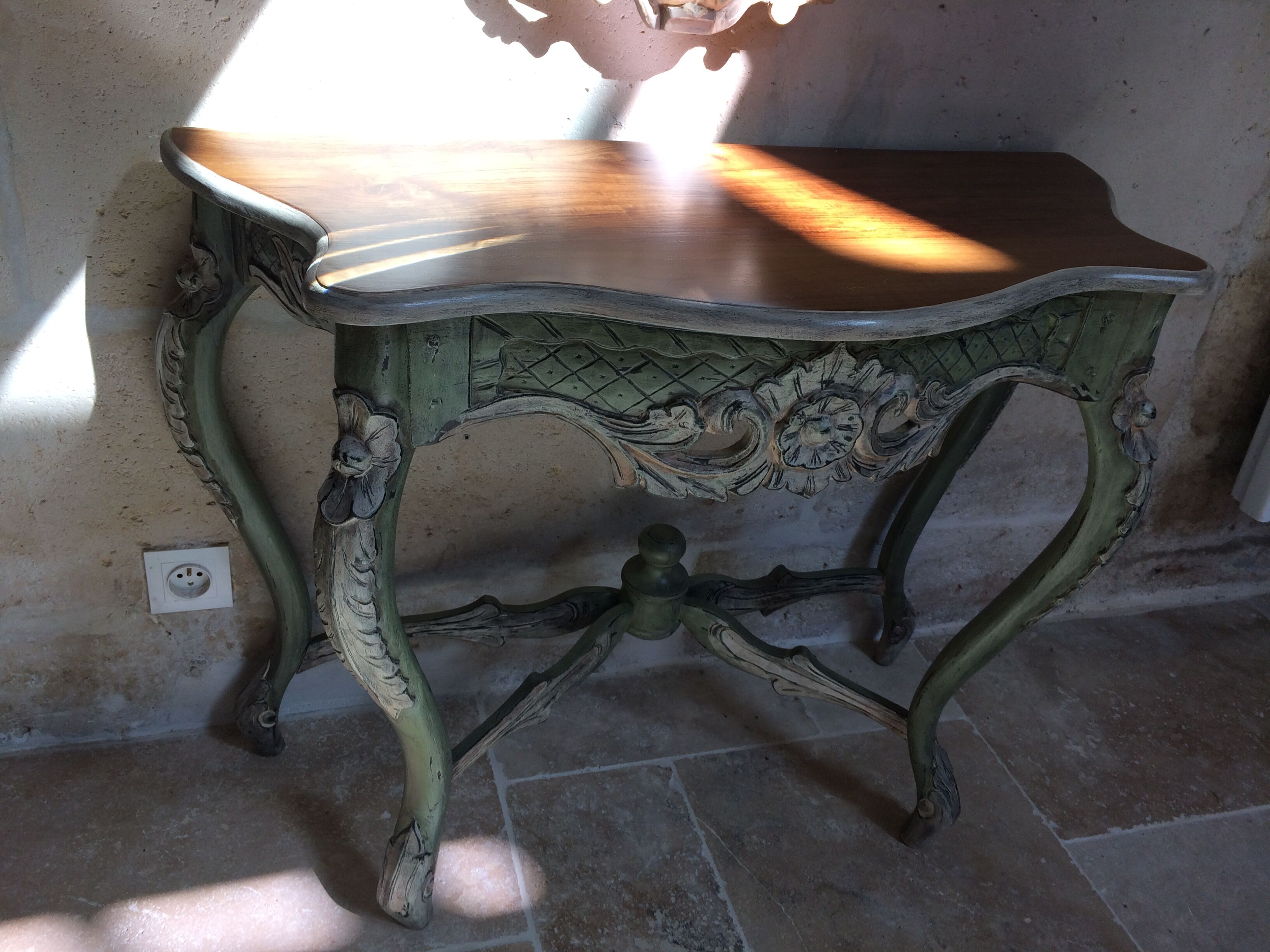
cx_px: 635
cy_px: 476
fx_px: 1064
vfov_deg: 48.2
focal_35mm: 29
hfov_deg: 61.7
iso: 32
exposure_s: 1/129
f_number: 2.2
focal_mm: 4.15
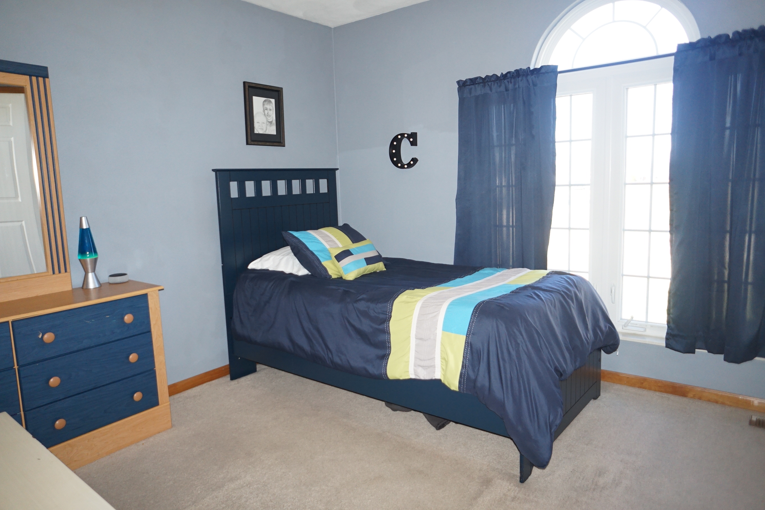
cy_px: 255
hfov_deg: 73.7
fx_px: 510
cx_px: 382
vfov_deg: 53.1
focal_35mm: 24
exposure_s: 1/160
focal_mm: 16
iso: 800
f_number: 2.8
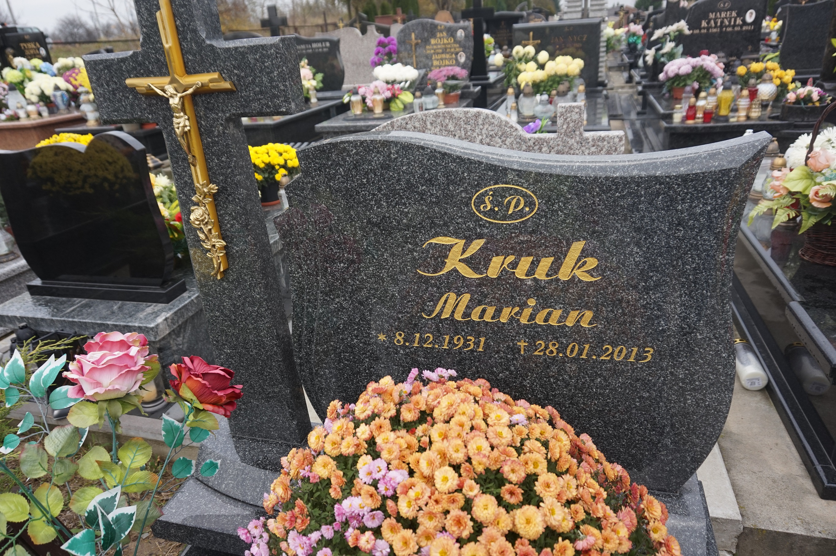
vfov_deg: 53.1
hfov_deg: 73.8
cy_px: 278
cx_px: 418
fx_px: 557
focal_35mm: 24
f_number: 4
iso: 100
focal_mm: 16
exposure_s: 1/160
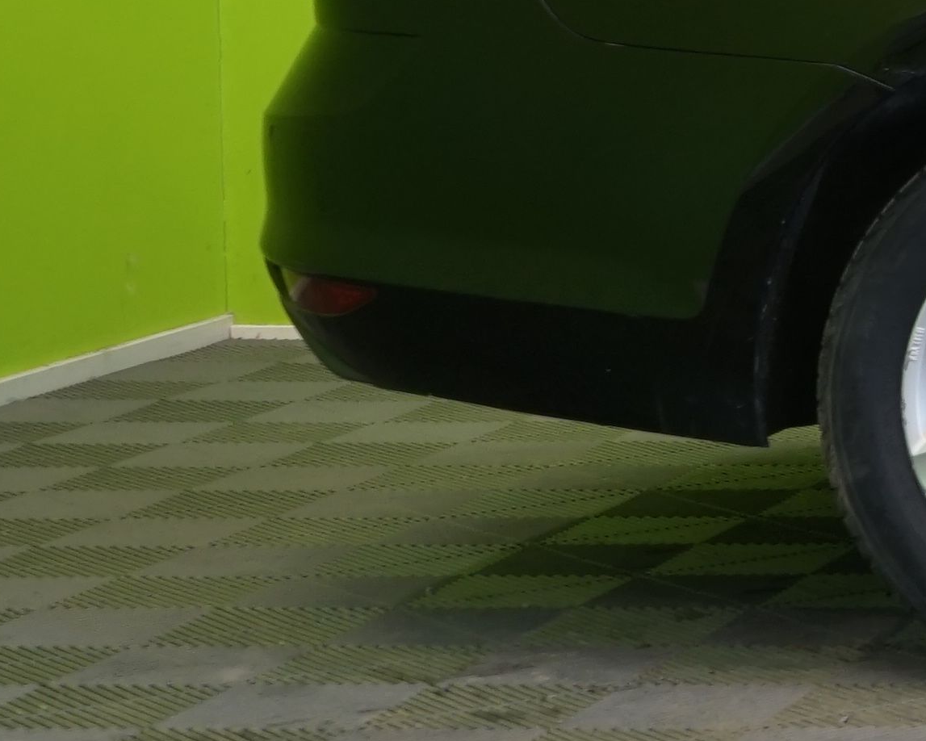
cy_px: 7
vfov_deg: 9.5
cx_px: 2284
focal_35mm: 162
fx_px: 4441
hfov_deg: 10.2
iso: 500
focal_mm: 33
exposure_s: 1/30
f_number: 5.6
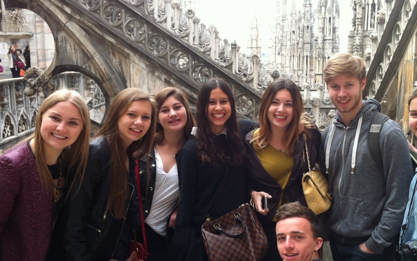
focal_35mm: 51
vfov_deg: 25.3
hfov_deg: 39.5
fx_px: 580
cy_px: 143
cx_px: 239
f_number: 2.8
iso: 80
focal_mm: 3.85
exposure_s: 1/187
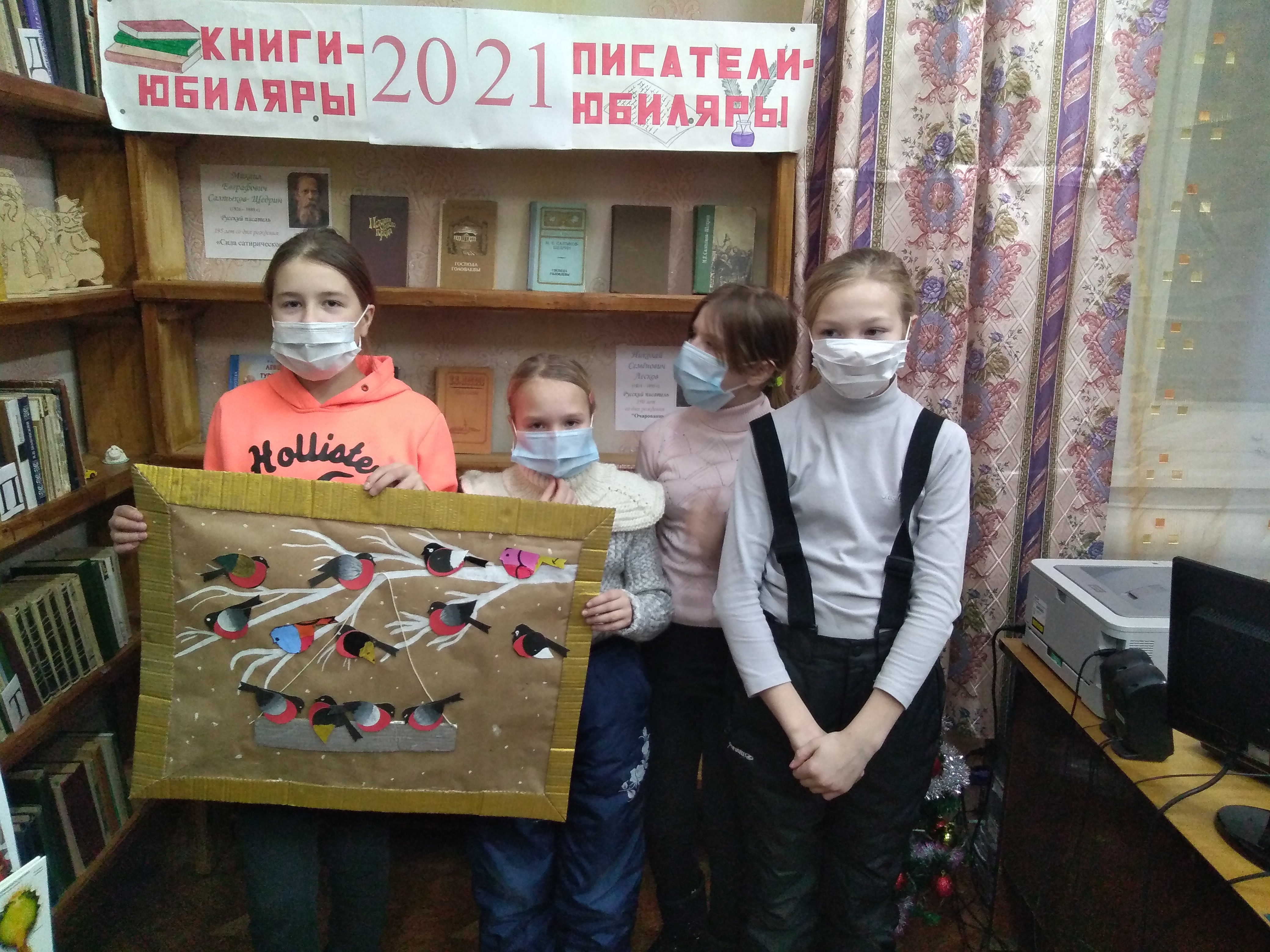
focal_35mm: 26
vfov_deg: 53.1
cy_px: 476
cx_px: 635
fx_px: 954
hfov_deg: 67.3
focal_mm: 3.46
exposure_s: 1/20
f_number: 2.2
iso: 660
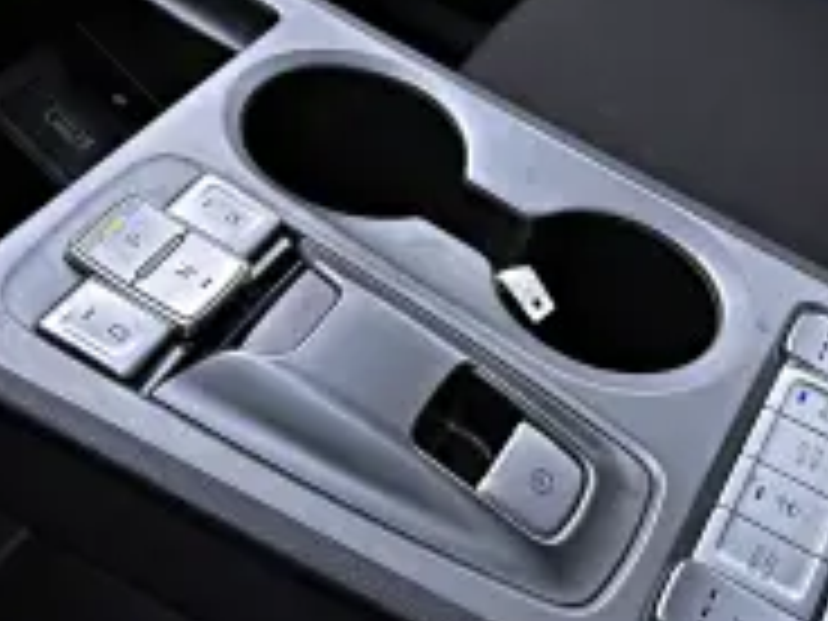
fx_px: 1124
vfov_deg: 30.8
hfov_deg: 40.3
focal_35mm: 47
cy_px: 234
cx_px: 346
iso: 400
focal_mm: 6.76
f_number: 1.78
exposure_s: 1/57
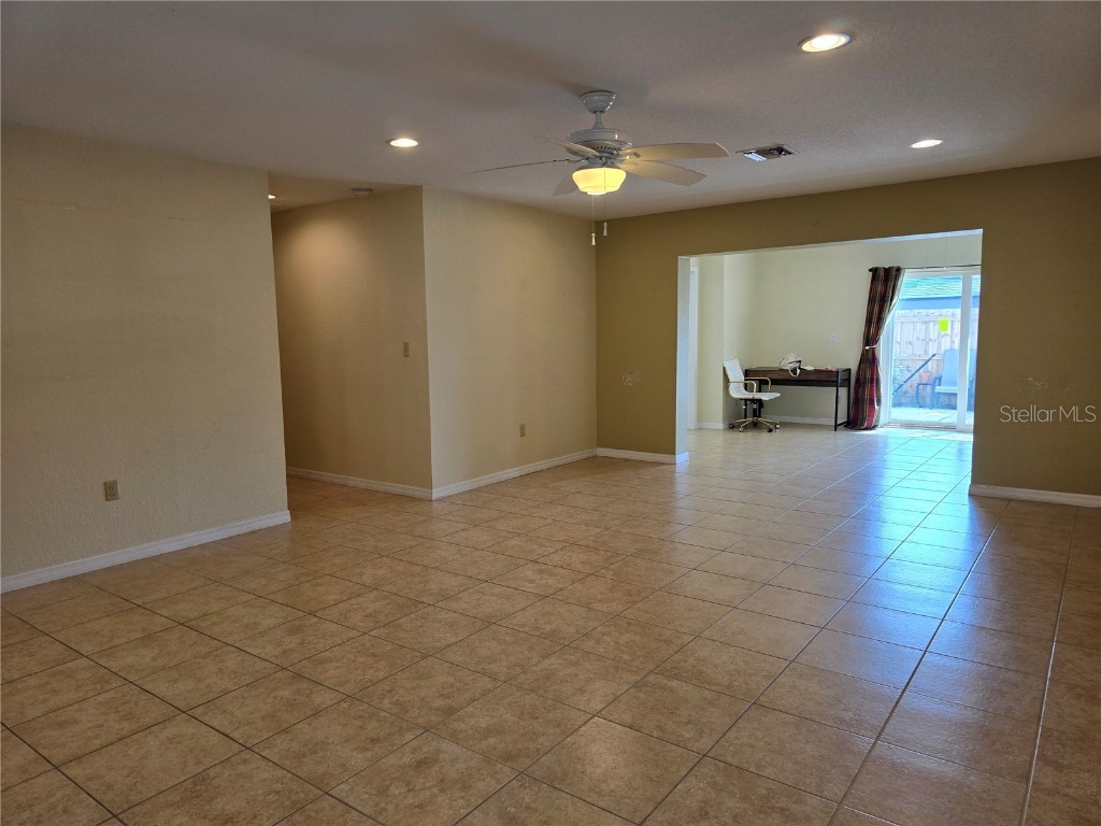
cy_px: 413
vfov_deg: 58.9
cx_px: 550
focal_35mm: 23
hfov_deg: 73.9
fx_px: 732
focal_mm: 6.3
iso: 50
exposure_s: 1/120
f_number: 1.7
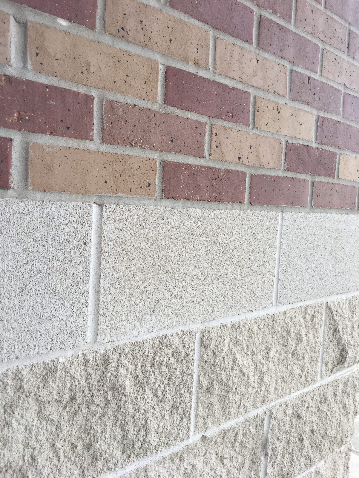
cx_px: 180
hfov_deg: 48.2
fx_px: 401
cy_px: 239
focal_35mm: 29
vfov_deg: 61.7
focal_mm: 4.15
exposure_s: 1/177
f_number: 2.2
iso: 25
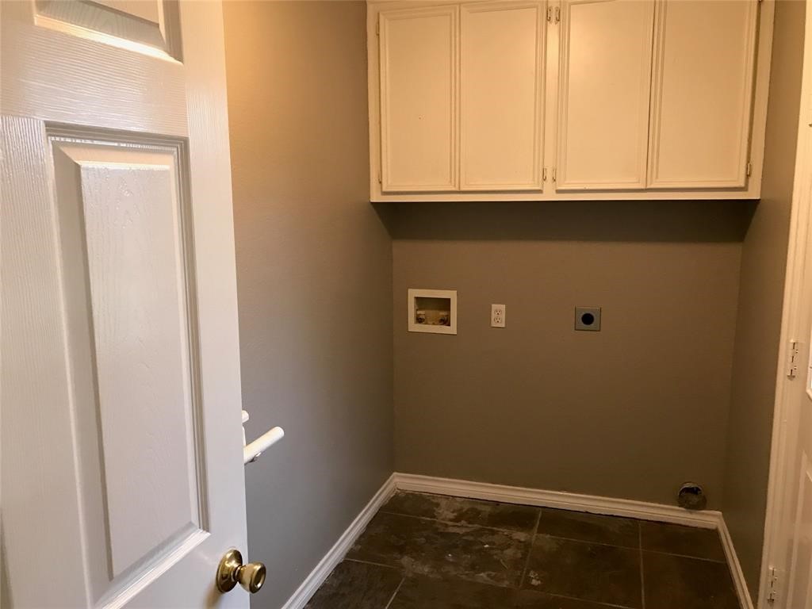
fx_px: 657
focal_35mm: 28
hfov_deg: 63.4
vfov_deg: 49.7
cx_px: 406
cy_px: 304
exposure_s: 1/15
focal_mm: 3.99
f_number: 1.8
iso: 64
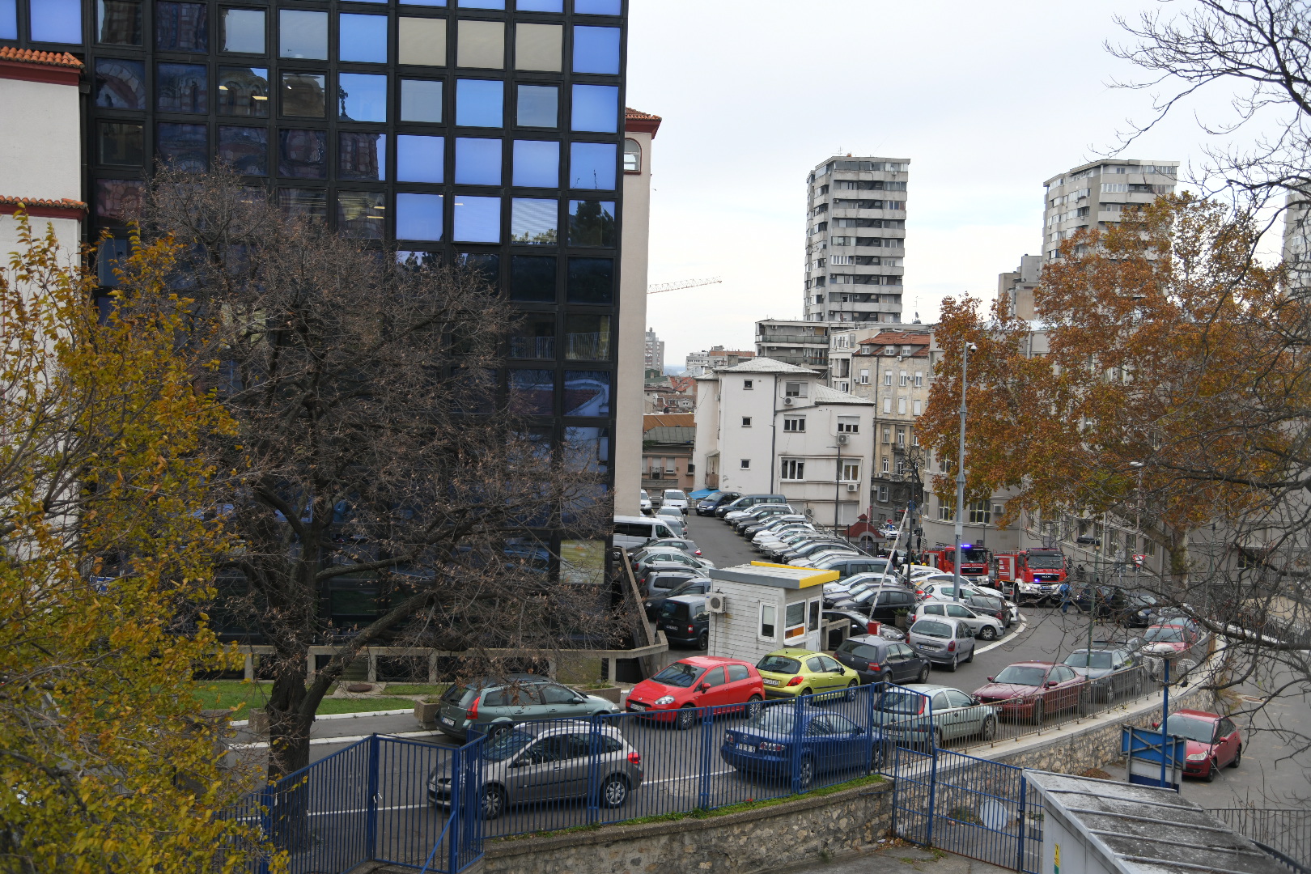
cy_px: 437
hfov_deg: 50.7
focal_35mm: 38
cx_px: 656
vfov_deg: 35.1
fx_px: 1384
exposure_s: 1/640
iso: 400
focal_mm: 38
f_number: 4
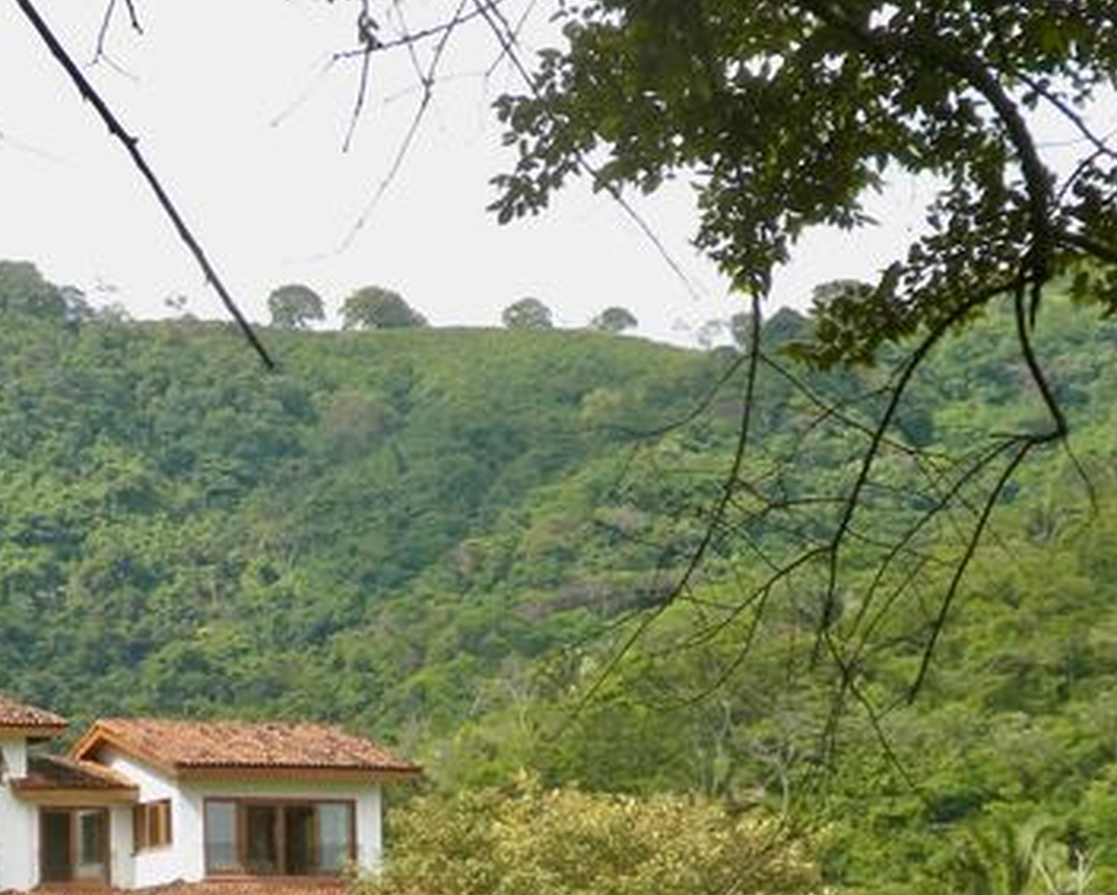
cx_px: 257
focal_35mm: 133
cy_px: 851
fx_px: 4399
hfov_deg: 14.4
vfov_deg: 11.5
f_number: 4.7
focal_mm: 10.7
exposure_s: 1/317
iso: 64
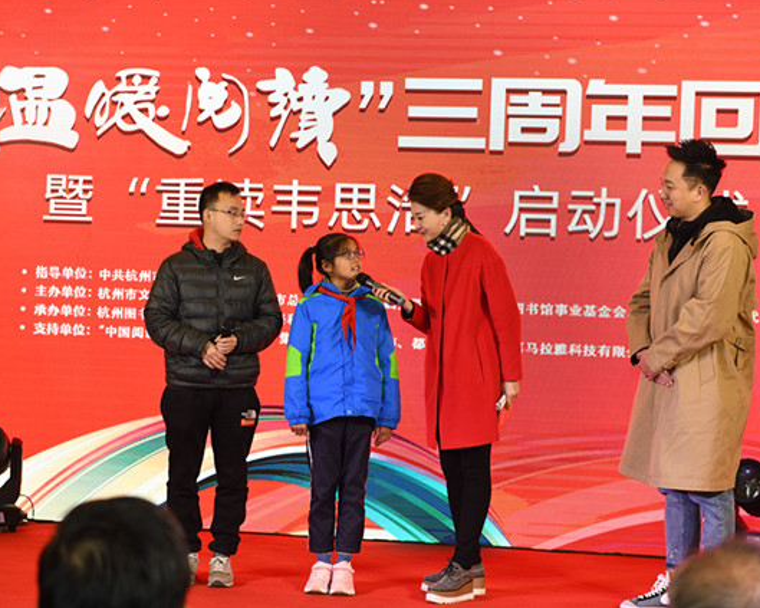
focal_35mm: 80
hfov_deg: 23.9
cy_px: 301
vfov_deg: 19.2
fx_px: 1799
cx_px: 360
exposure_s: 1/250
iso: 1250
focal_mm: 70
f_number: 4.5
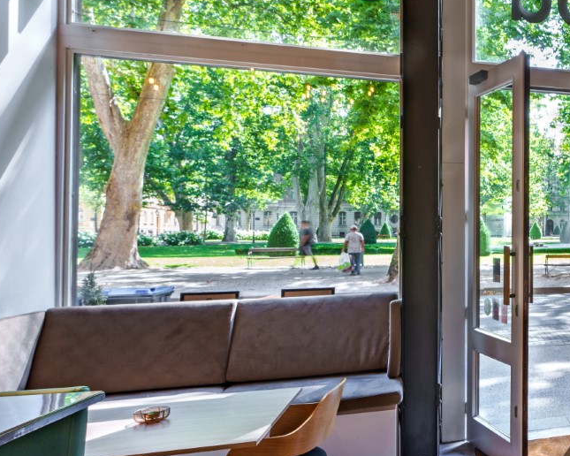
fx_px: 557
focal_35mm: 33
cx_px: 688
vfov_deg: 44.3
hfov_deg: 39.0
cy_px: 273
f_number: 9
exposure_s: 1/6
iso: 100
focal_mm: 14
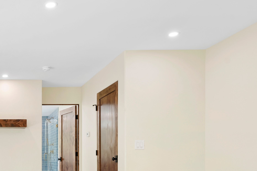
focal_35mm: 41
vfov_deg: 30.8
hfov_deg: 41.5
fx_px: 293
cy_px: 161
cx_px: 3
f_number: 9
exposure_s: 1/4
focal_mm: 18
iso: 160
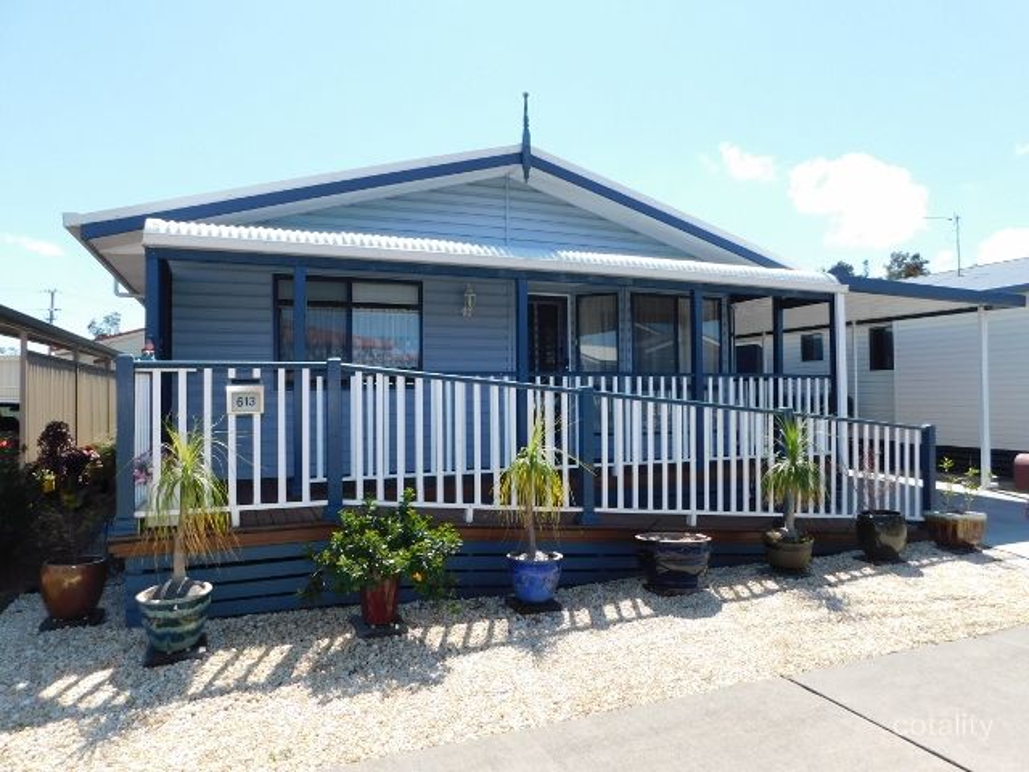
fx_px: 684
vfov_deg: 58.9
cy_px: 386
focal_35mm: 23
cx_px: 514
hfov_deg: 73.9
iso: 125
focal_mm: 4
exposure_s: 1/1000
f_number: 3
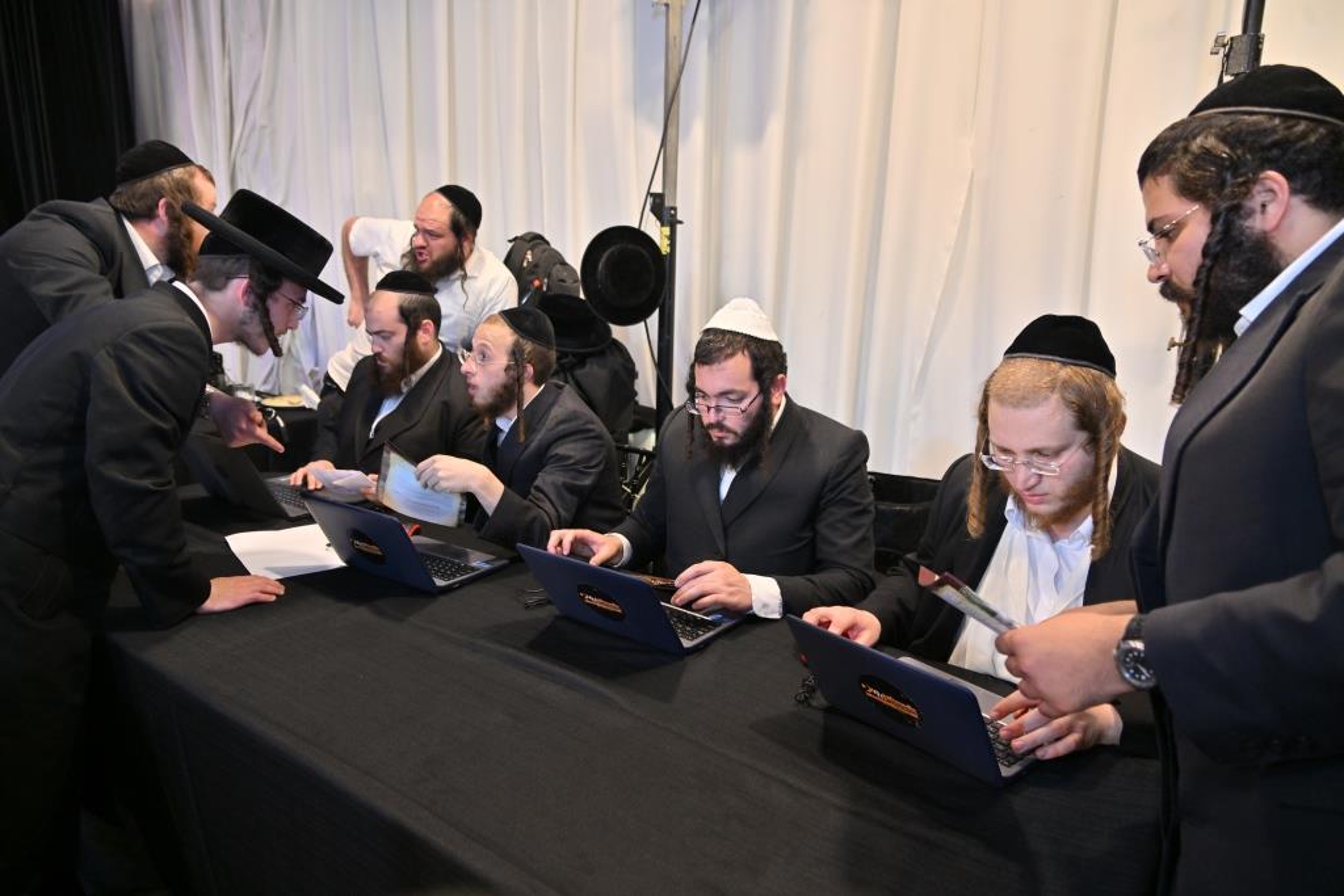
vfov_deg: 53.1
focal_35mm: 24
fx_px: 896
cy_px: 448
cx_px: 672
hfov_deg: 73.7
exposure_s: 1/160
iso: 640
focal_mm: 24
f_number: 4
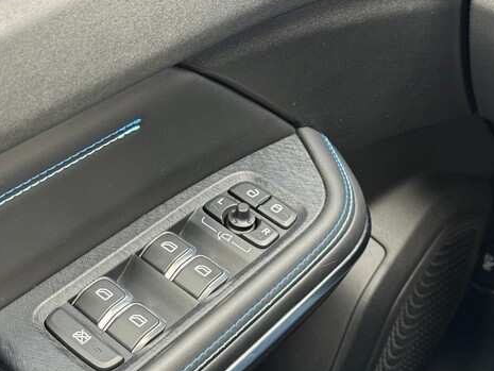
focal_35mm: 66
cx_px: 202
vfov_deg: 22.2
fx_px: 942
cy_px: 213
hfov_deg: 29.3
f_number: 1.78
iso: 250
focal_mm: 6.76
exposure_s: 1/37
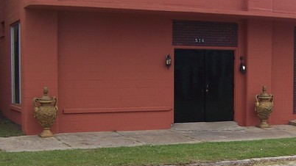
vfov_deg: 15.5
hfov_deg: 26.5
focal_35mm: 78
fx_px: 612
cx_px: 253
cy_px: 109
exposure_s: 1/160
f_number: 2.8
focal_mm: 5.85
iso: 64
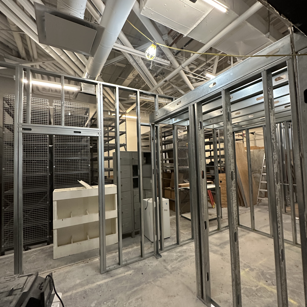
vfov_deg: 84.0
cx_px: 156
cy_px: 155
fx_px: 171
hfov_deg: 84.0
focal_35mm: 17
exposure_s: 1/60
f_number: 2.2
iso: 400
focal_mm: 2.22
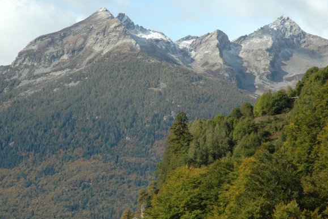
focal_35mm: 131
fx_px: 1194
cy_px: 89
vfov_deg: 10.5
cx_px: 177
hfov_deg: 15.6
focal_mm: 70
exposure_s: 1/320
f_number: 9
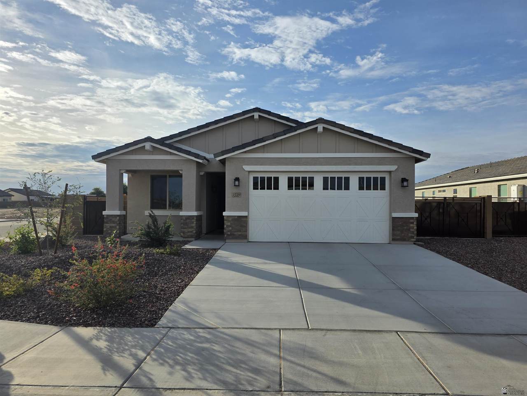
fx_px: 350
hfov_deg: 73.9
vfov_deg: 58.9
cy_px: 198
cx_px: 264
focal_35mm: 23
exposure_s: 1/7944
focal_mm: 6.3
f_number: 1.7
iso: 80
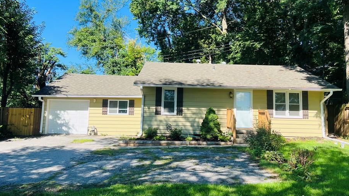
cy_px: 83
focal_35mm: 32
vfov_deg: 36.6
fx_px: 296
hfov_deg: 61.0
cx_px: 183
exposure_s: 1/1779
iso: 50
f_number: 1.5
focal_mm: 5.7
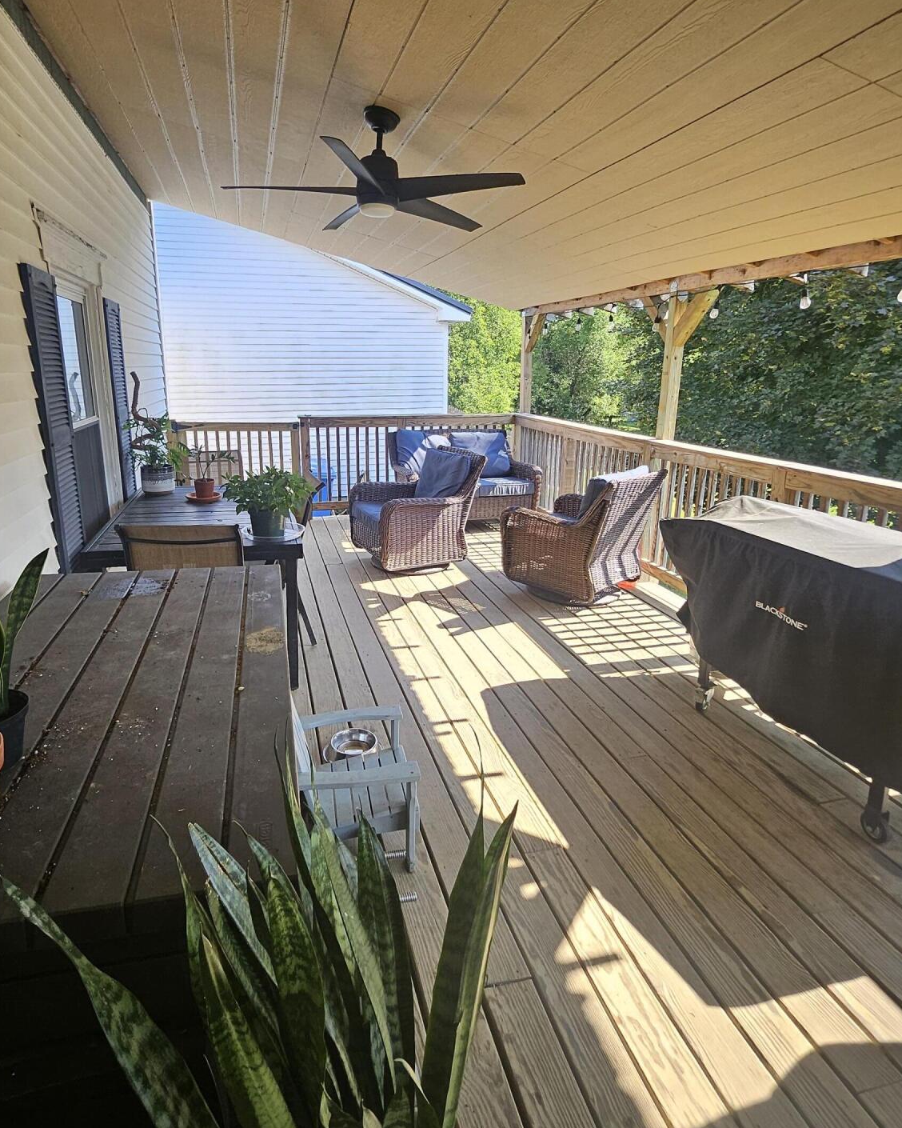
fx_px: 601
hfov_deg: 73.5
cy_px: 523
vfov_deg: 86.2
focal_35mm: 18
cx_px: 399
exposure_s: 1/129
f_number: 2.2
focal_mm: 1.74
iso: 32
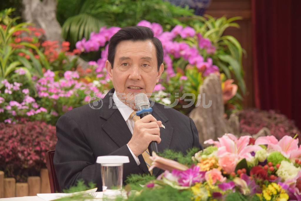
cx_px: 150
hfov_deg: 13.4
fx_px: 1279
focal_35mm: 153
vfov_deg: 9.0
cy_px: 100
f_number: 4.8
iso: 1000
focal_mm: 102
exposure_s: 1/60
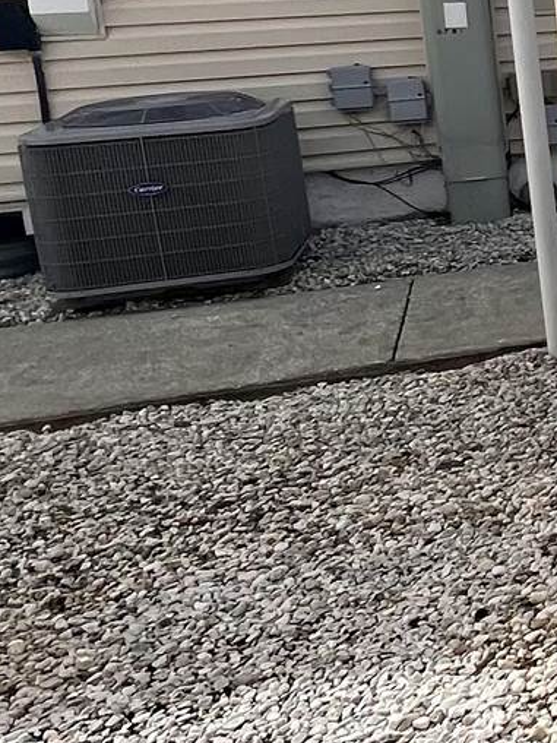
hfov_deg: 16.2
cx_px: 1227
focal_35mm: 59
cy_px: 135
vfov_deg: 31.7
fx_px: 1266
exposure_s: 1/1531
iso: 32
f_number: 1.8
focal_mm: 1.57
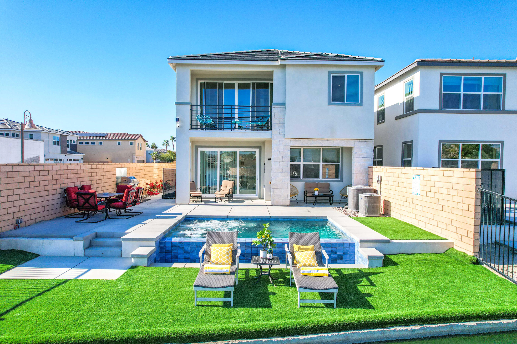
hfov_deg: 78.6
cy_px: 172
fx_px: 316
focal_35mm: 22
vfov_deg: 57.2
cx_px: 258
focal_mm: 8.38
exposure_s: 1/2000
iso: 150
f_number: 2.8
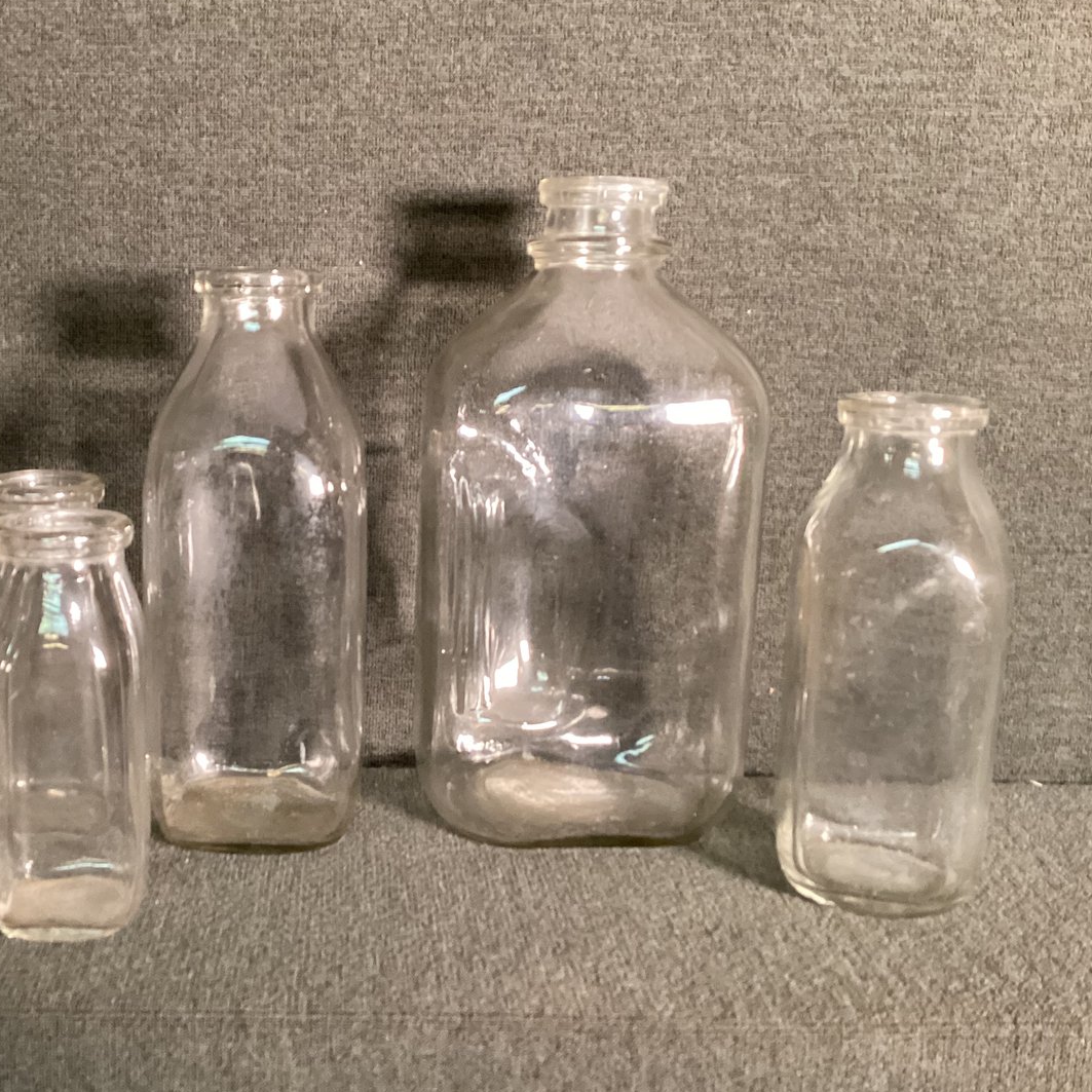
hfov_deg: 42.0
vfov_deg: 42.8
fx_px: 1392
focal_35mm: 39
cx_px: 325
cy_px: 537
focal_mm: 3.3
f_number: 2.4
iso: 400
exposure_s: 1/30
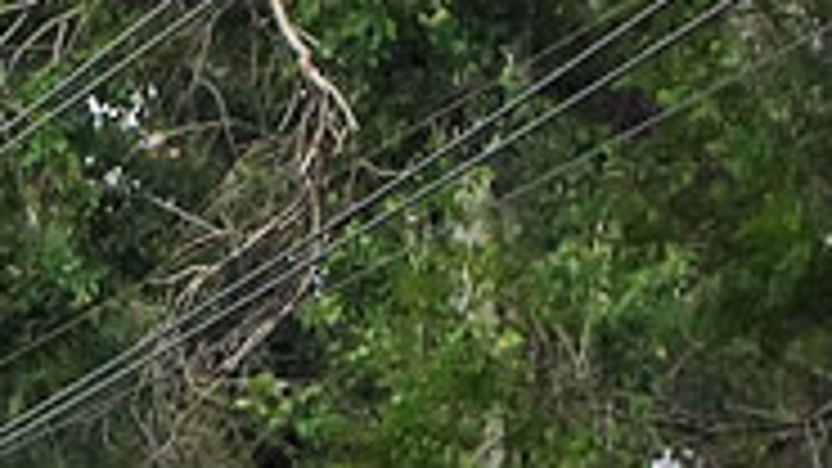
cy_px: 842
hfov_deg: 4.9
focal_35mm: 429
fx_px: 9463
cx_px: -904
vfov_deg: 2.8
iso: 400
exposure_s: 1/500
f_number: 3.5
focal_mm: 23.27
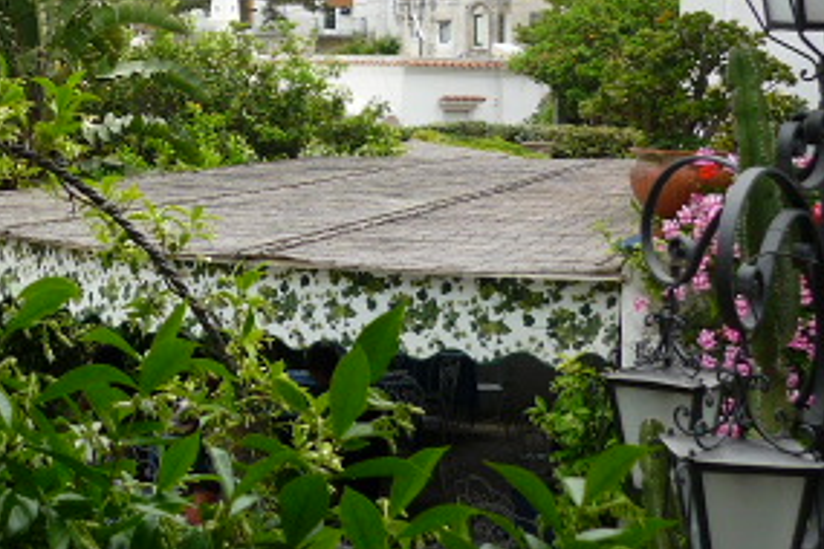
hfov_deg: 25.0
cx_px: -6
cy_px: -23
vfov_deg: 17.2
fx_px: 1762
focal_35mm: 77
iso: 100
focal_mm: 5.5
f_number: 2.8
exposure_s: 1/640
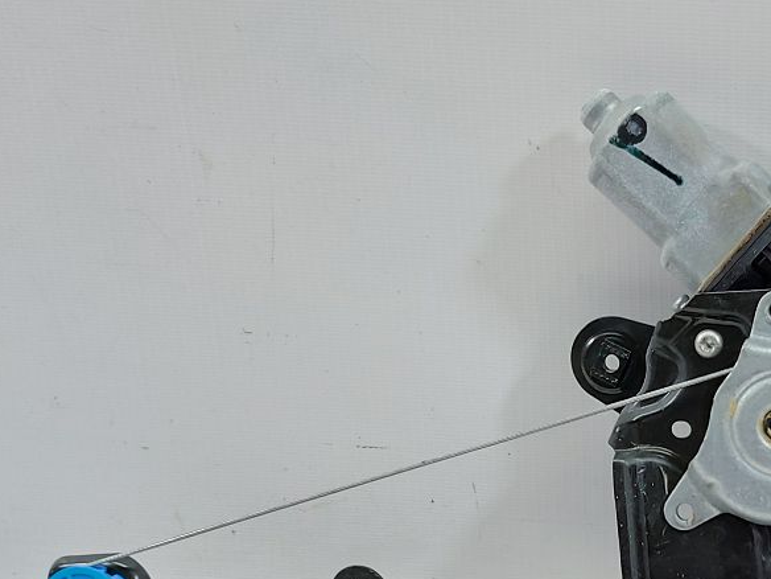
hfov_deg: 30.9
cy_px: 535
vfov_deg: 24.8
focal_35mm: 57
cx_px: 801
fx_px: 1270
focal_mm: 5.23
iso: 100
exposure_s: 1/50
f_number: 1.8
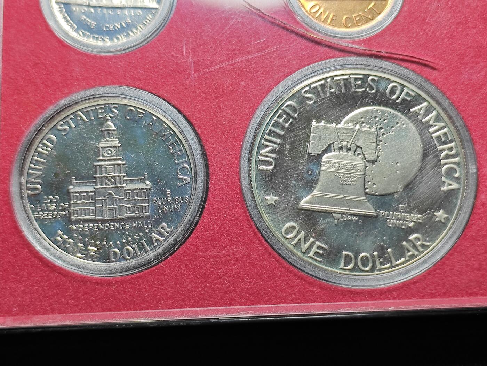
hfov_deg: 30.3
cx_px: 244
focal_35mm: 64
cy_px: 183
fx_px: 900
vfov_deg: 22.9
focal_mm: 5.84
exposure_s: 1/50
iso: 80
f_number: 1.6
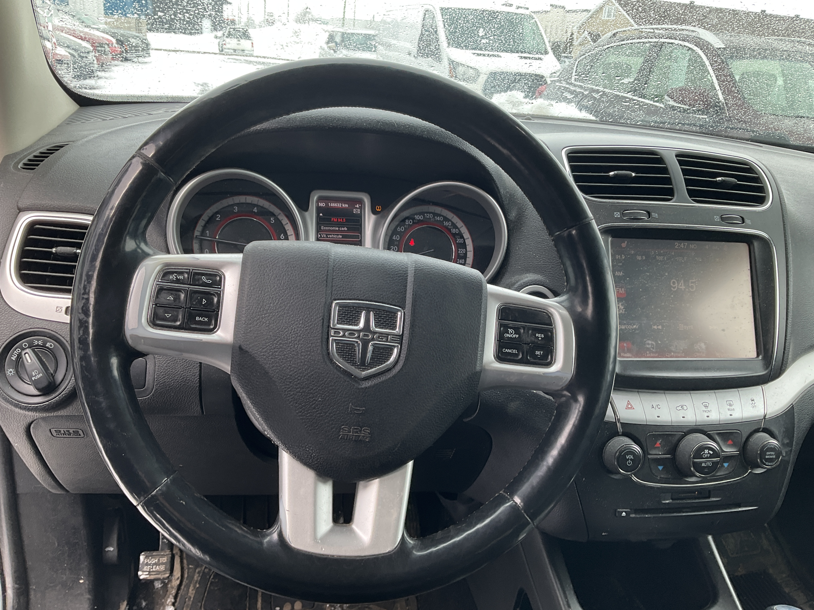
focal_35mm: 29
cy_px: 305
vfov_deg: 48.2
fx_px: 682
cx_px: 407
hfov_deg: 61.7
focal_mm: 3
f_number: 1.8
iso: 20
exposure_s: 1/147
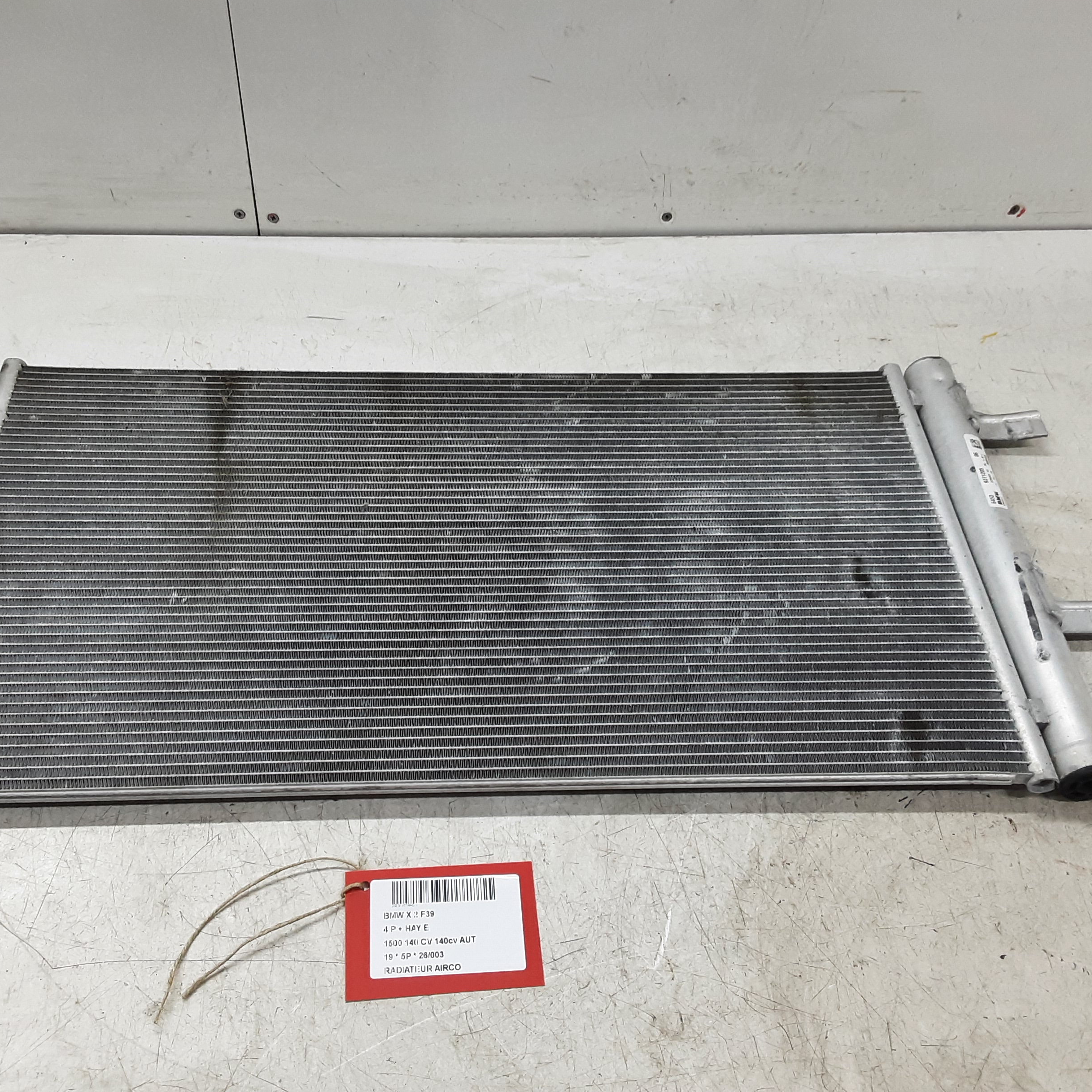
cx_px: 484
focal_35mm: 32
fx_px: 1142
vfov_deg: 51.1
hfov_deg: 51.0
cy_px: 543
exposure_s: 1/50
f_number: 1.9
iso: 100
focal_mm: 2.91
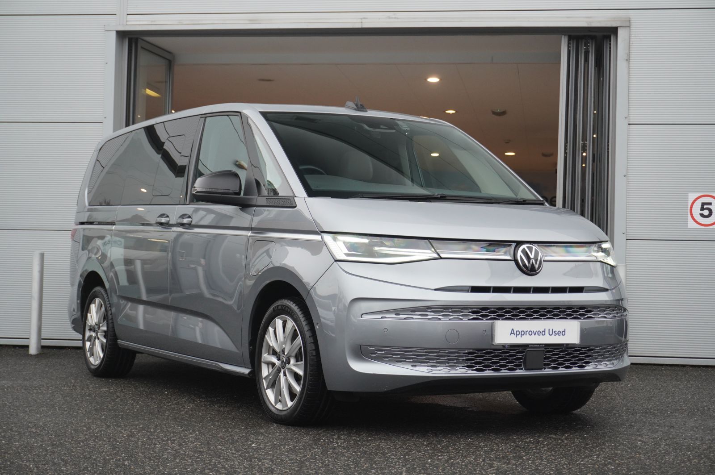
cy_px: 238
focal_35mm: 62
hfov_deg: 32.7
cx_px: 358
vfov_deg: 22.0
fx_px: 1220
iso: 800
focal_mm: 41
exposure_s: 1/160
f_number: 5.6
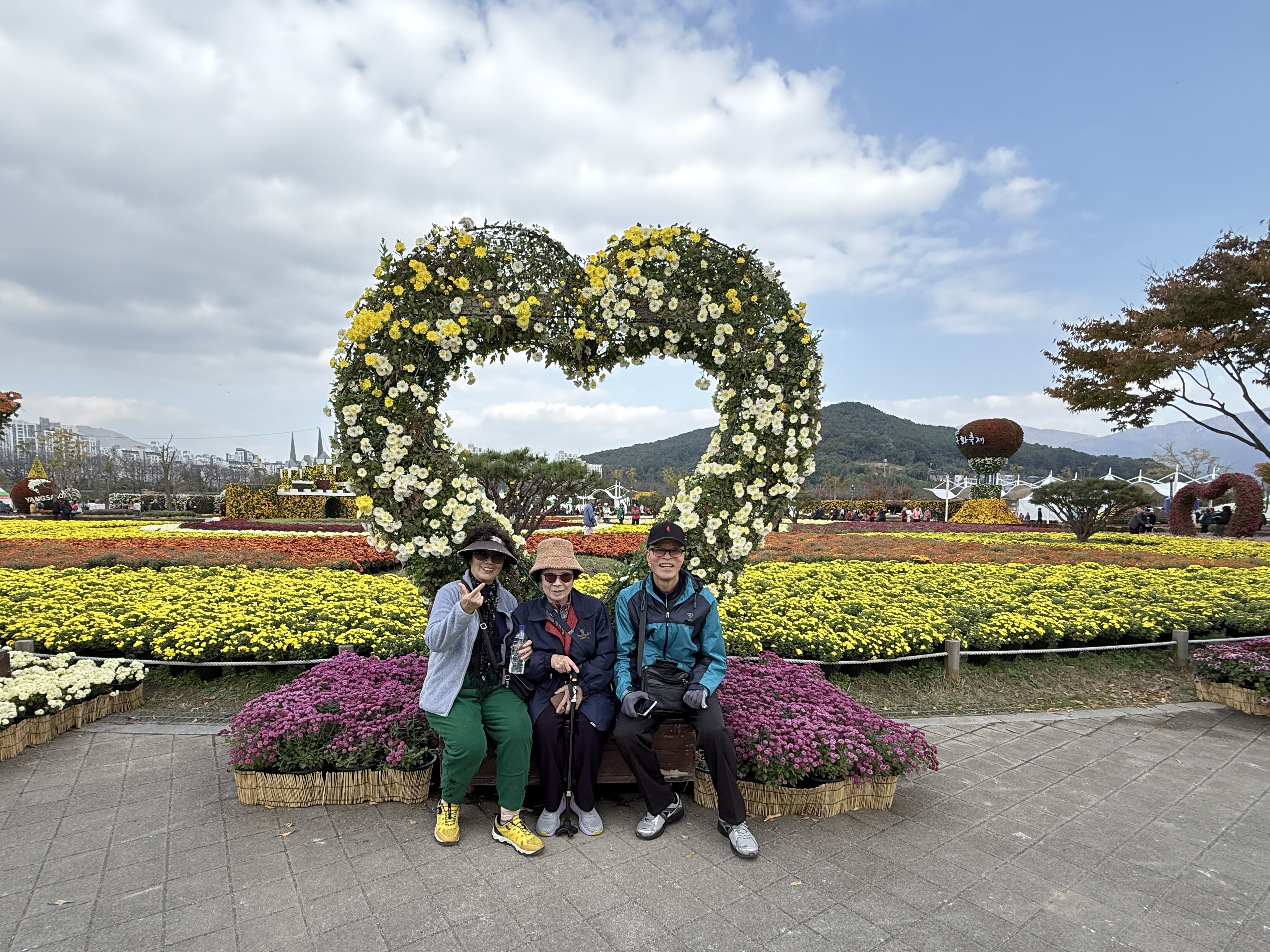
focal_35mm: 17
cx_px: 587
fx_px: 624
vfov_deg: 74.2
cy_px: 556
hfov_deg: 90.9
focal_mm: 2.22
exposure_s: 1/510
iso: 64
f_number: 2.2
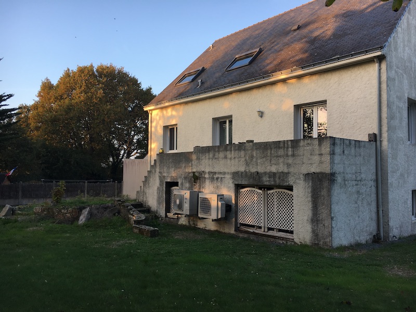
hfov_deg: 61.7
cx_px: 208
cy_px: 156
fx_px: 349
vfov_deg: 48.2
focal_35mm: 29
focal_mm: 4.15
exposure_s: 1/201
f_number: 2.2
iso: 25
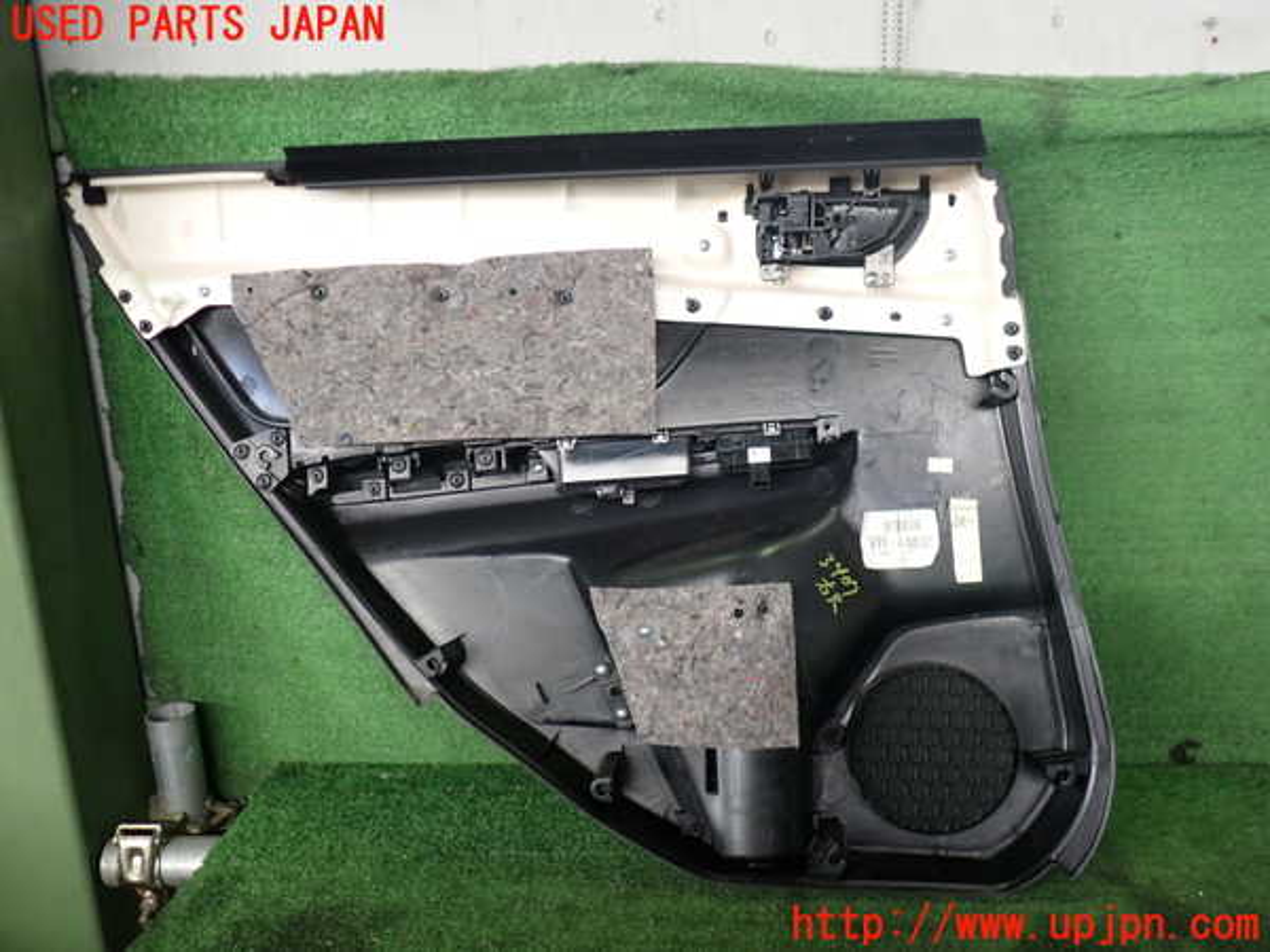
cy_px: 476
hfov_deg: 60.0
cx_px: 635
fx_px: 1101
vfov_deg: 46.8
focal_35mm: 30
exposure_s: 1/50
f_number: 2.3
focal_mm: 5.4
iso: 200
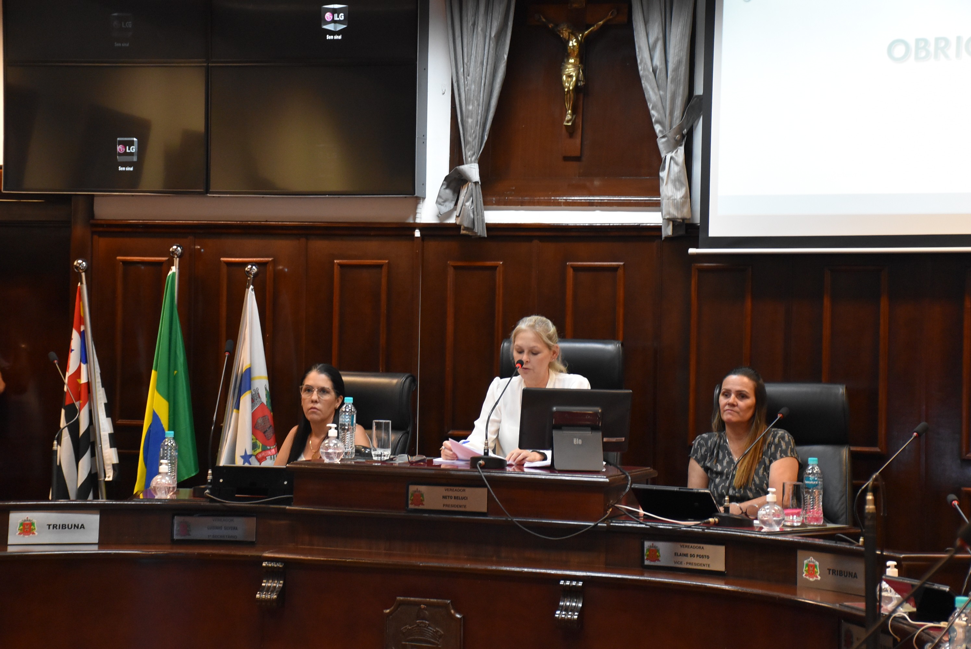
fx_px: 2105
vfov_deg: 17.5
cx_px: 486
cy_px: 324
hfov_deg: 26.0
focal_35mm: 78
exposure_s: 1/60
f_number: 4.8
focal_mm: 52
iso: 2200
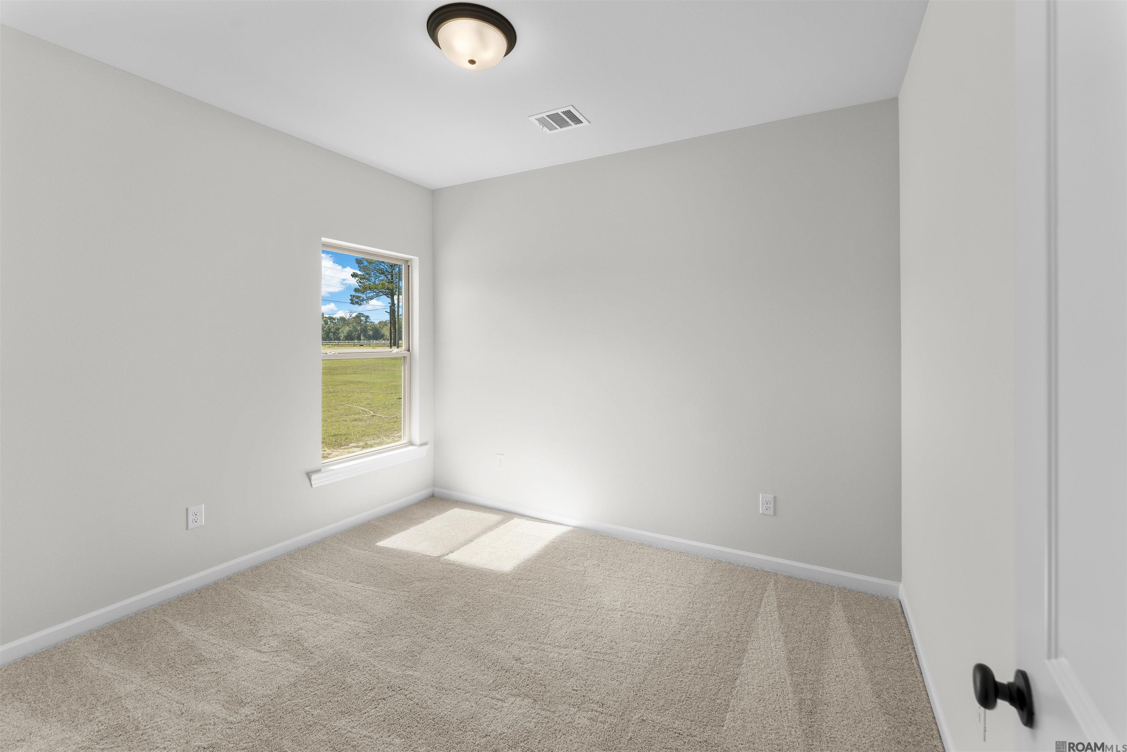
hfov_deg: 104.3
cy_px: 376
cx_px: 564
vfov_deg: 81.2
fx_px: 438
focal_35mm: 14
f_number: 7.1
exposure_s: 1/5
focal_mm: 14
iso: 100
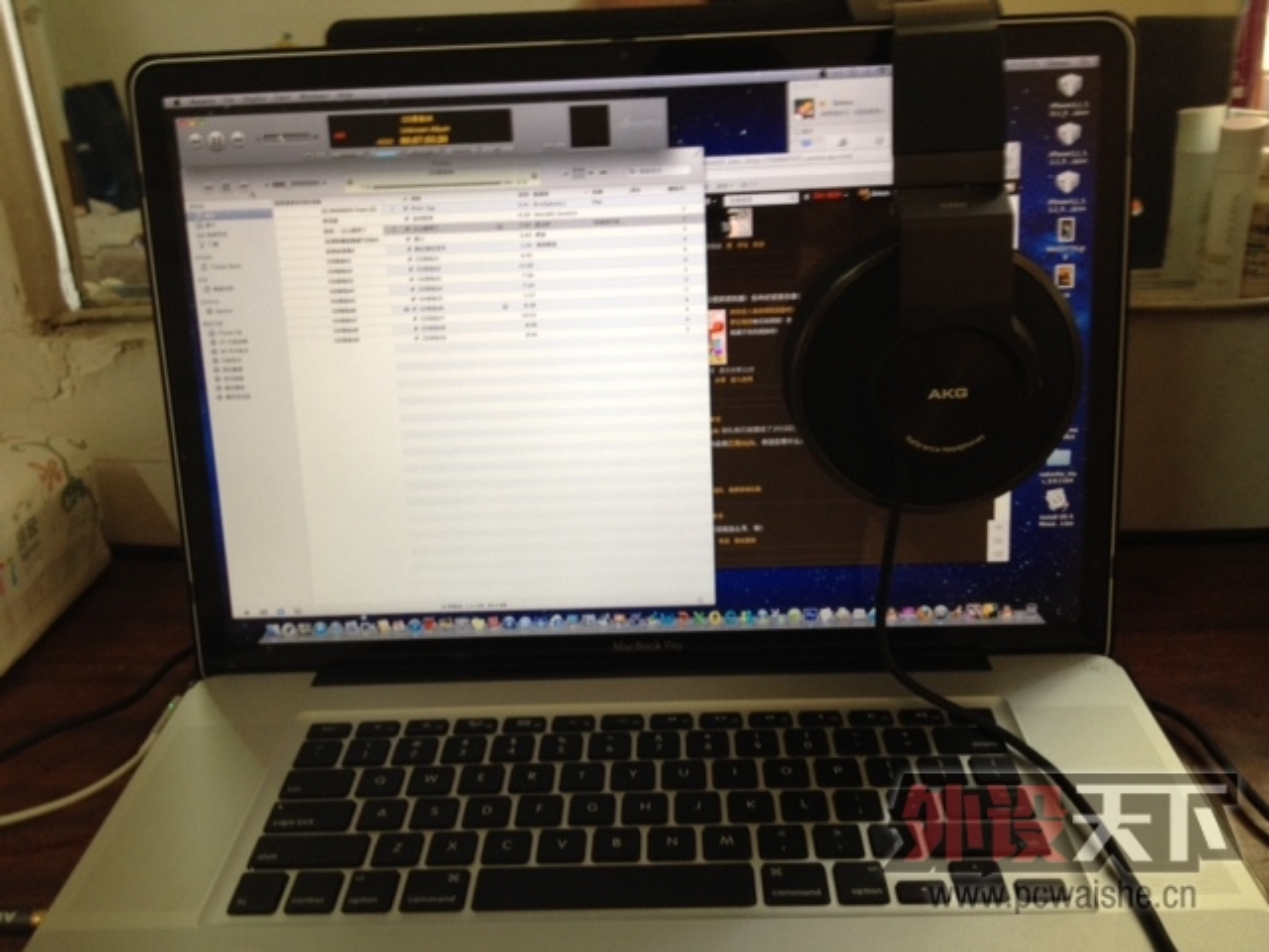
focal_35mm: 35
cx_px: 634
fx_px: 1283
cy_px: 476
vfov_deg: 40.7
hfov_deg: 52.6
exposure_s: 1/20
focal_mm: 4.28
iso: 80
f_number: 2.4
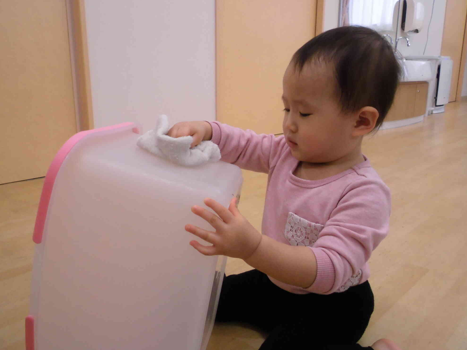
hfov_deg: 65.3
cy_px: 169
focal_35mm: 27
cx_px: 231
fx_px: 364
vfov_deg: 51.3
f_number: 3.2
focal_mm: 4.6
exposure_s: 1/60
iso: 200
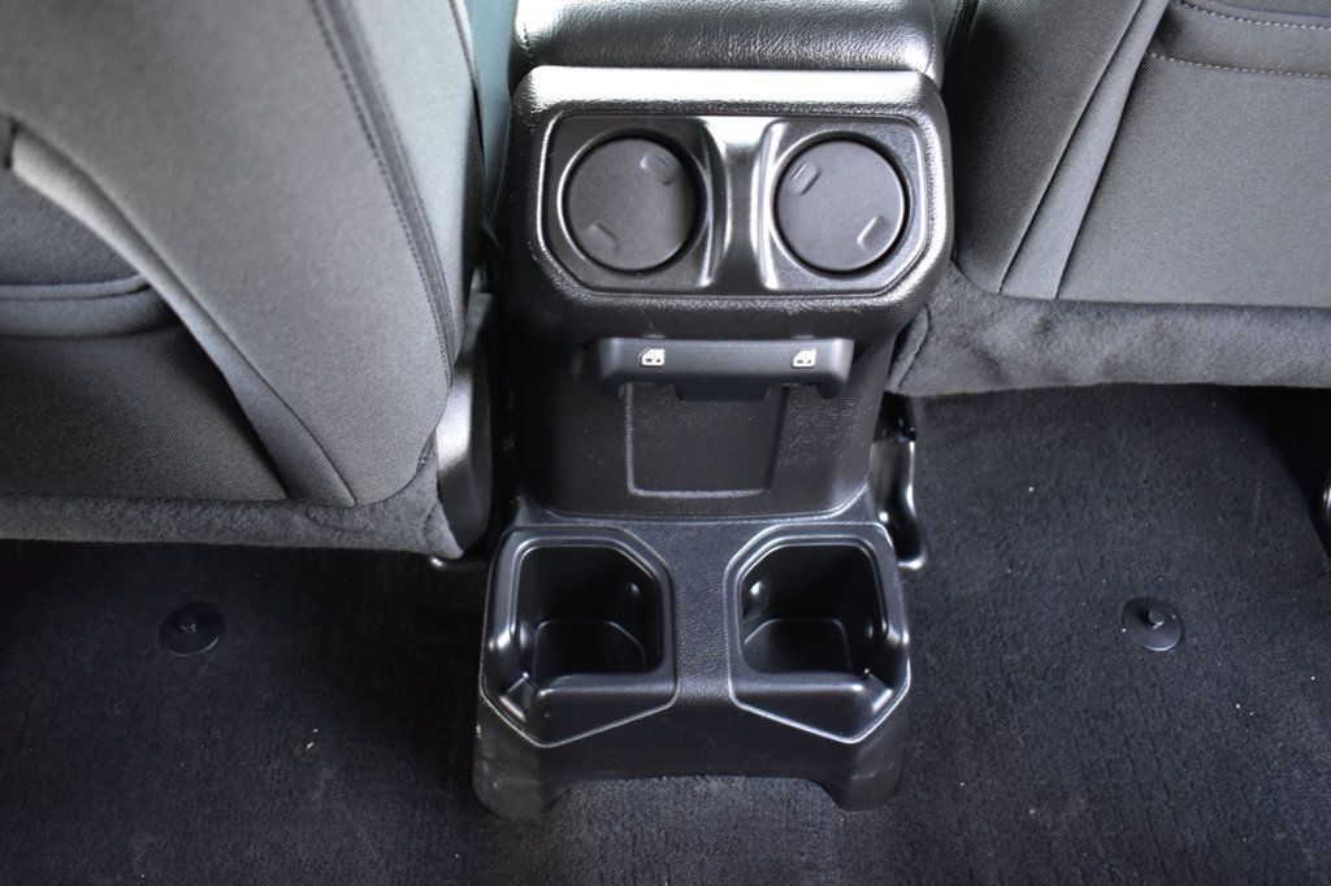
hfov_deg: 61.9
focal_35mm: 30
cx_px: 666
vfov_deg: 43.6
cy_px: 443
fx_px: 1109
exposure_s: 1/4
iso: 1600
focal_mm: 20
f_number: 3.8
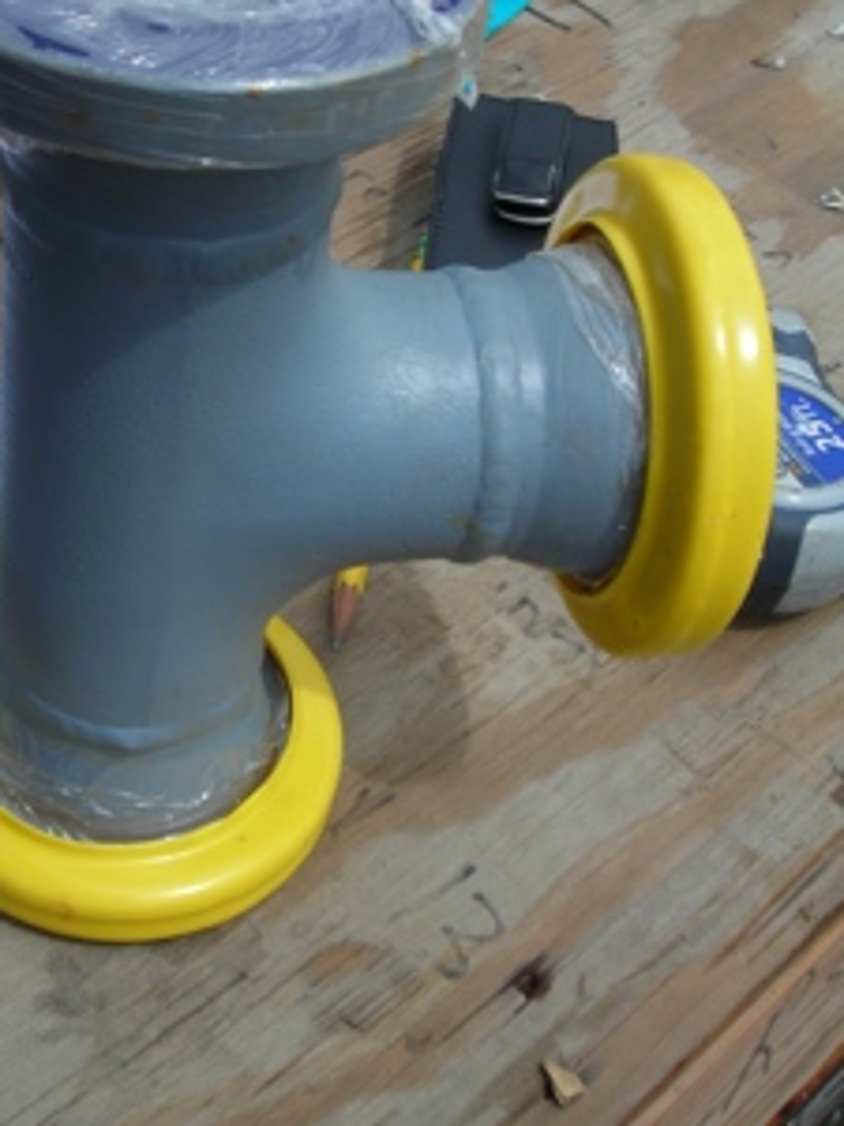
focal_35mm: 54
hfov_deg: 26.9
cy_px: 418
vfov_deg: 35.3
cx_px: 285
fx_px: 1755
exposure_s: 1/213
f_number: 6.4
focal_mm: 6.3
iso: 50
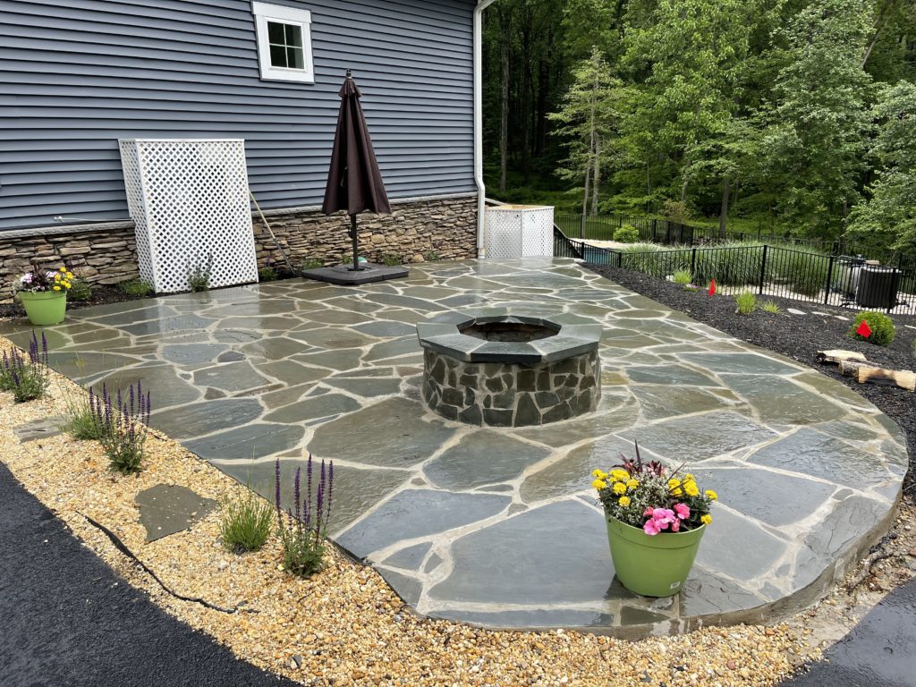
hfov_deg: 67.3
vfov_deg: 53.1
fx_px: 688
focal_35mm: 26
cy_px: 344
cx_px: 458
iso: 32
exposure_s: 1/1795
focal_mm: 5.1
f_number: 1.6
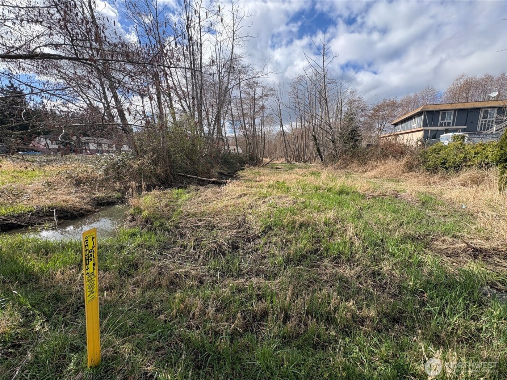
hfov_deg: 102.1
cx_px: 254
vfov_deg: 85.7
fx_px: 205
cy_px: 190
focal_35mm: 14
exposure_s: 1/921
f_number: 2.2
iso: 50
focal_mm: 2.22
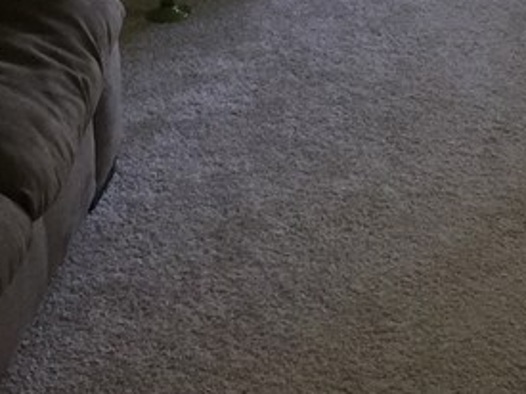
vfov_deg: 12.6
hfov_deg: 17.4
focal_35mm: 108
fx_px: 1640
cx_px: 629
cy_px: -289
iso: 50
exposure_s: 1/30
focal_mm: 4.15
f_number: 2.2
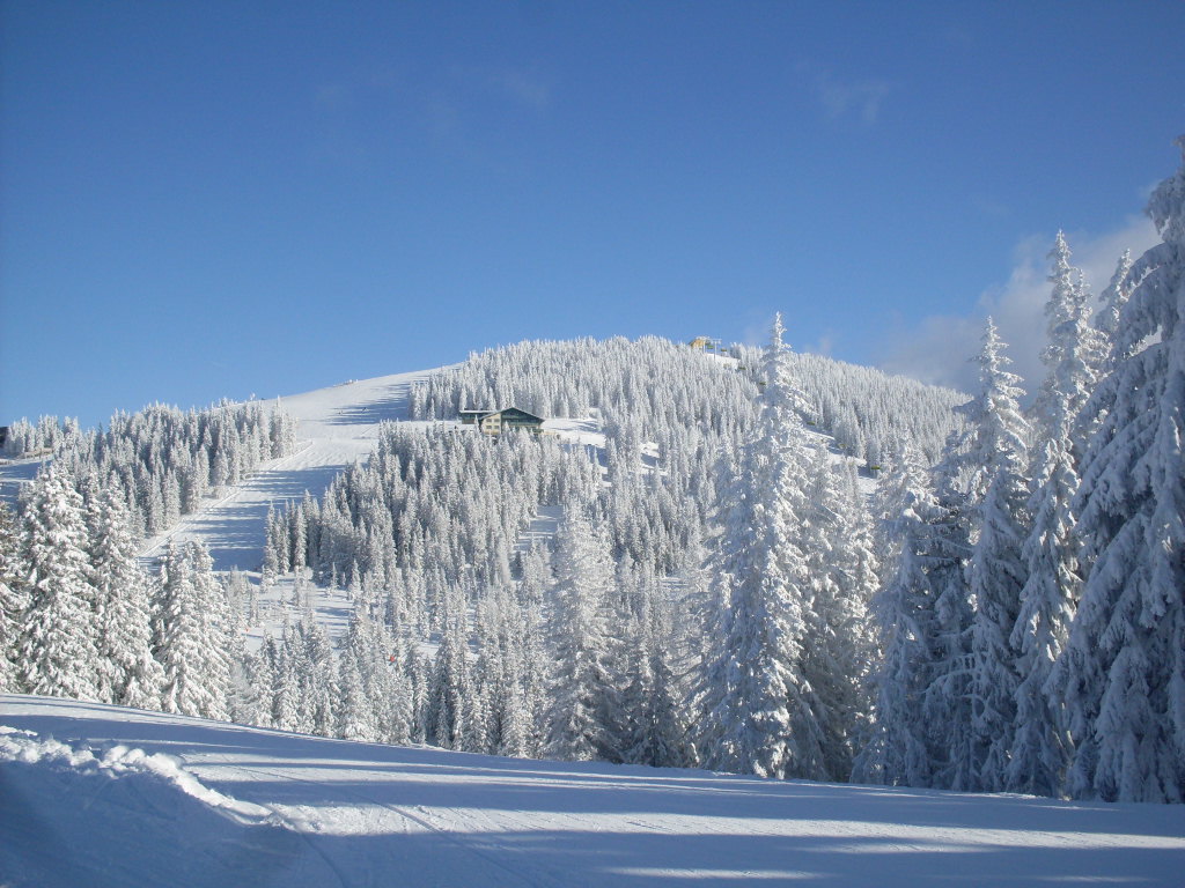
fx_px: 1301
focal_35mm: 38
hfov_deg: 49.0
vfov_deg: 37.7
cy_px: 444
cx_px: 592
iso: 80
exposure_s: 1/350
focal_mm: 6.3
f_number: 8.4
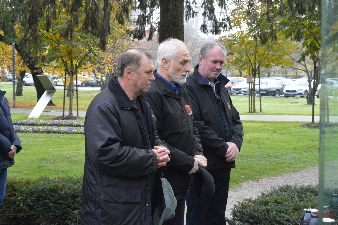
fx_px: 704
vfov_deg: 18.2
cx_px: 169
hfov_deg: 27.0
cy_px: 112
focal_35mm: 75
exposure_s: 1/500
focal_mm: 50
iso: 3200
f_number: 11
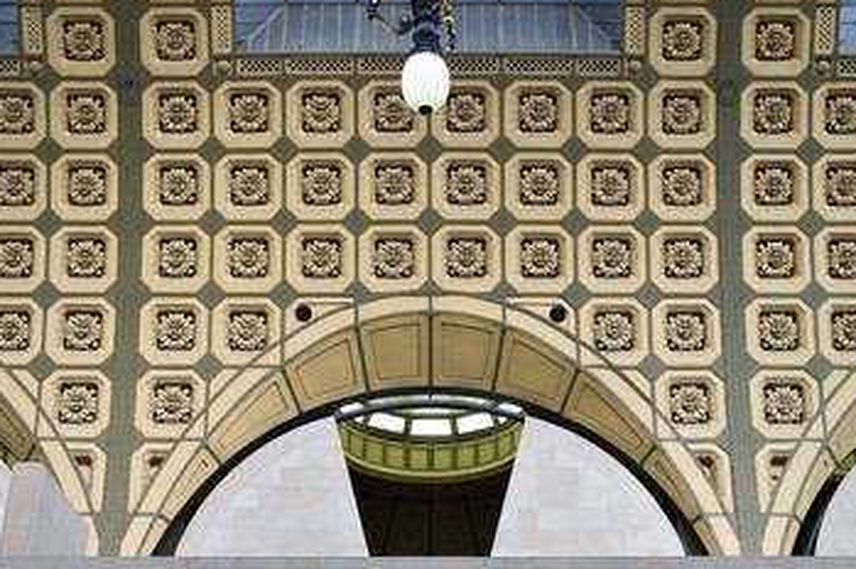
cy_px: 267
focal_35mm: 53
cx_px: 427
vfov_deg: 25.5
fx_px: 1259
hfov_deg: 37.6
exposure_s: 1/80
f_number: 6.3
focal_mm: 44
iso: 800
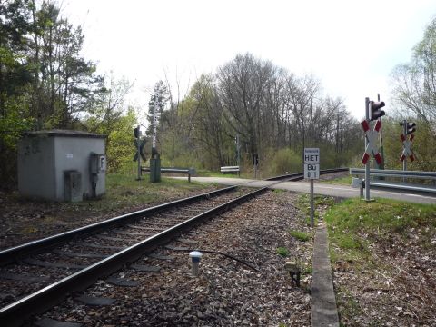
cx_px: 218
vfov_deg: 44.2
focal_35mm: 32
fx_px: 403
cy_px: 164
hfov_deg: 56.8
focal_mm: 5.2
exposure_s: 1/320
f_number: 4
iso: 100
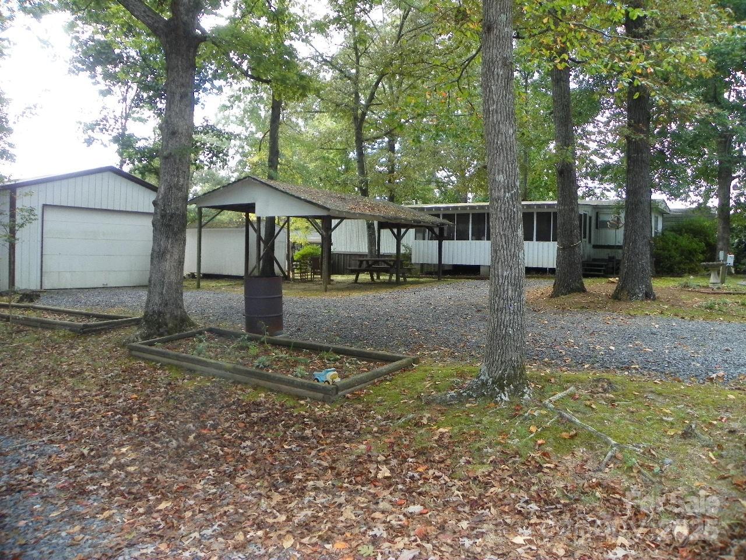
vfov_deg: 53.1
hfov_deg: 67.3
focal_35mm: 26
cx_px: 373
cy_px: 280
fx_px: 560
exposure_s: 1/125
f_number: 2.8
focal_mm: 4.6
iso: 100
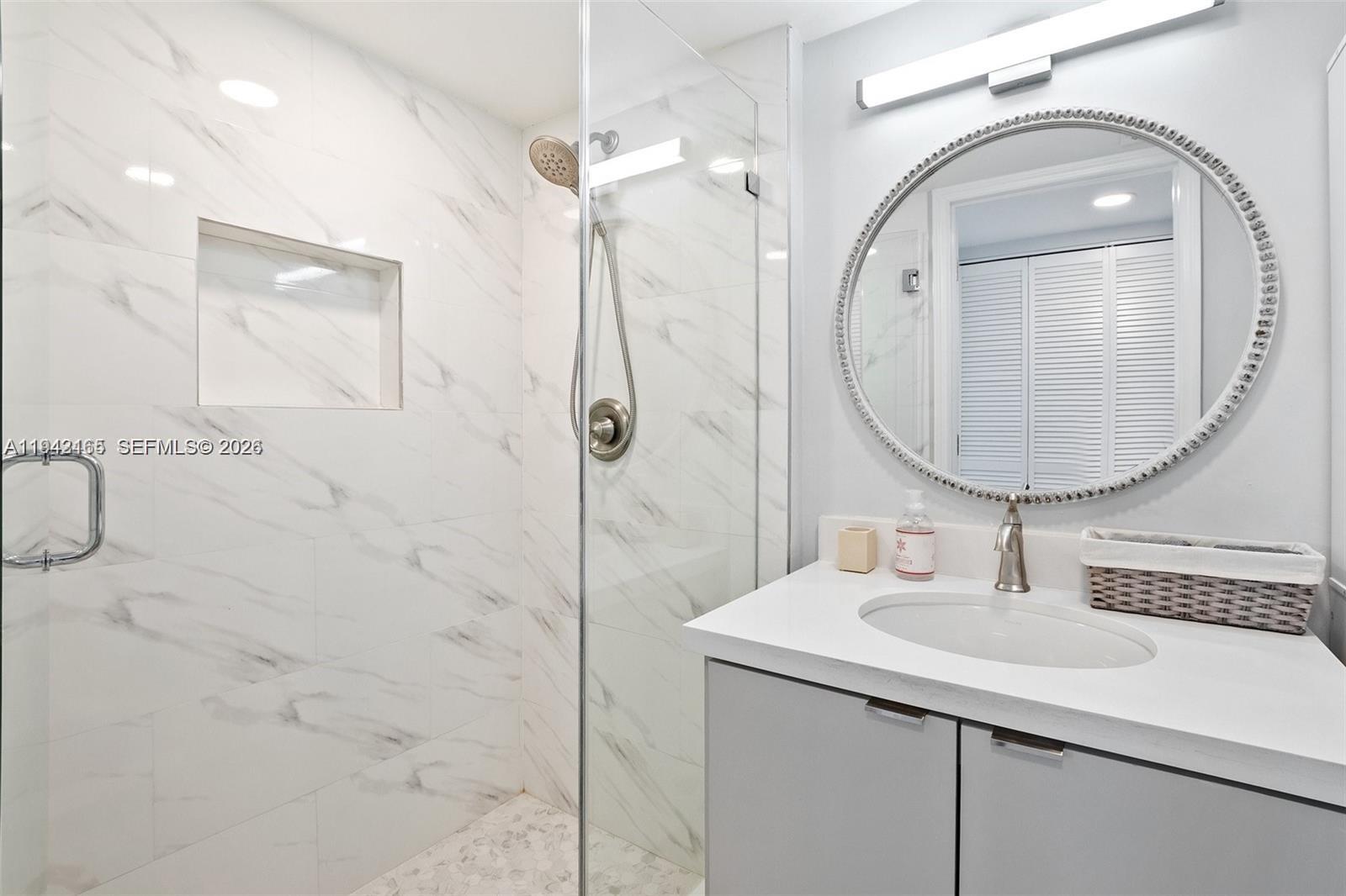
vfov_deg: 77.3
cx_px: 673
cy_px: 448
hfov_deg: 100.4
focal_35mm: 15
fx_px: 561
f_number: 8
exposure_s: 1/15
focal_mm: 10
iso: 320
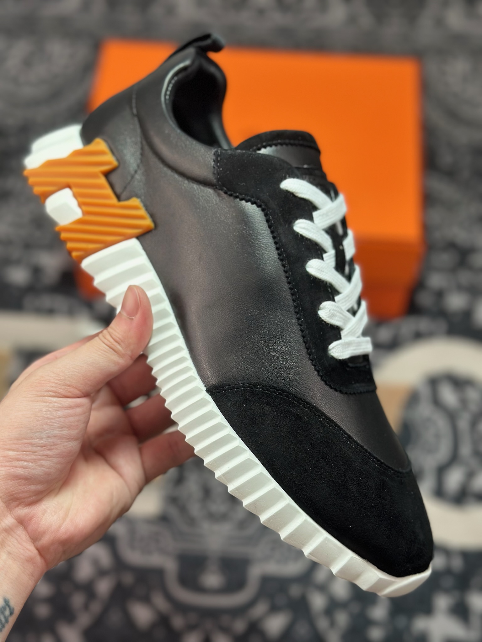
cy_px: 321
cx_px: 241
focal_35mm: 48
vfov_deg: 39.7
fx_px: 891
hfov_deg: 30.3
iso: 80
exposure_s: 1/521
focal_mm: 6.86
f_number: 1.78
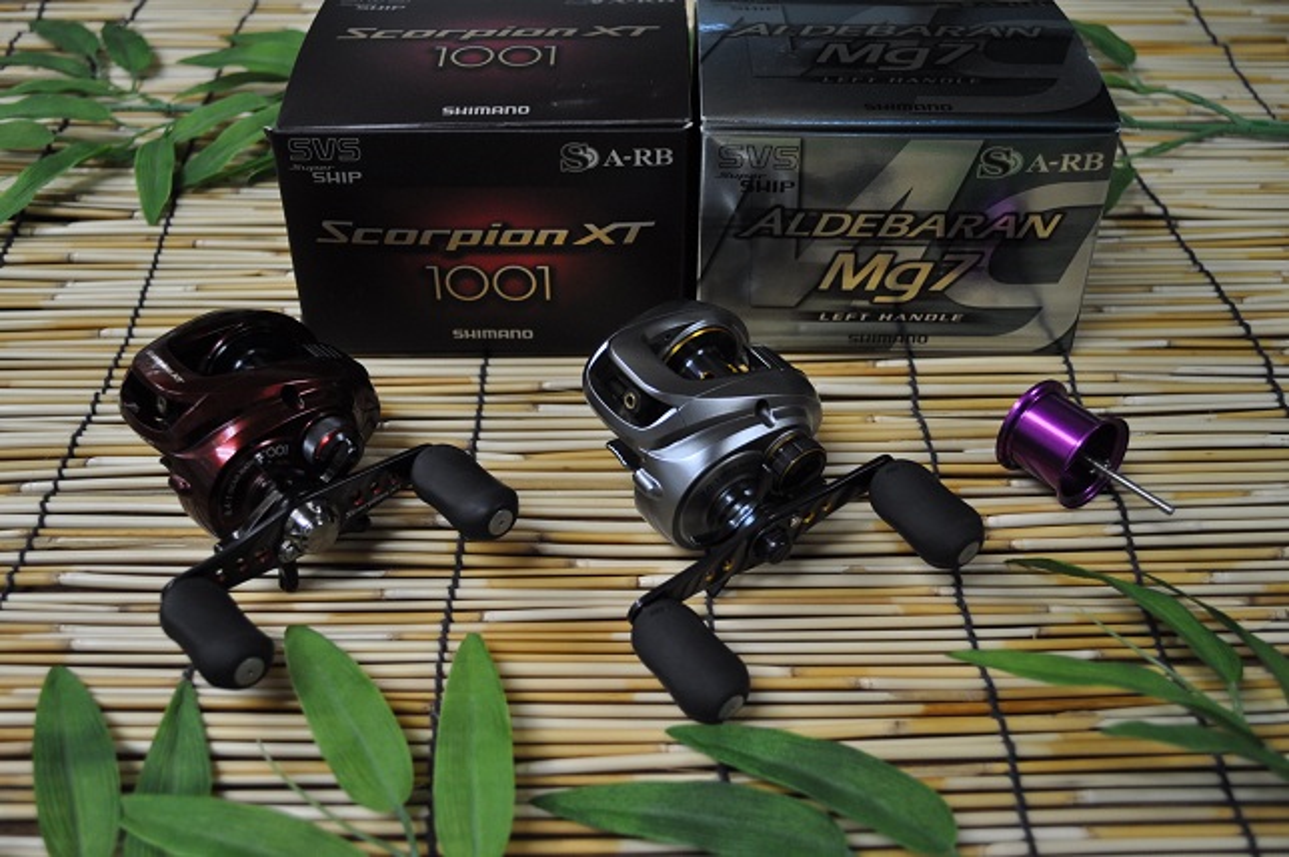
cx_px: 644
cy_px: 428
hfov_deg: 49.6
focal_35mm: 39
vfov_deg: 34.1
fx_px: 1395
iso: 640
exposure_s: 1/60
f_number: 4.2
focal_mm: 26
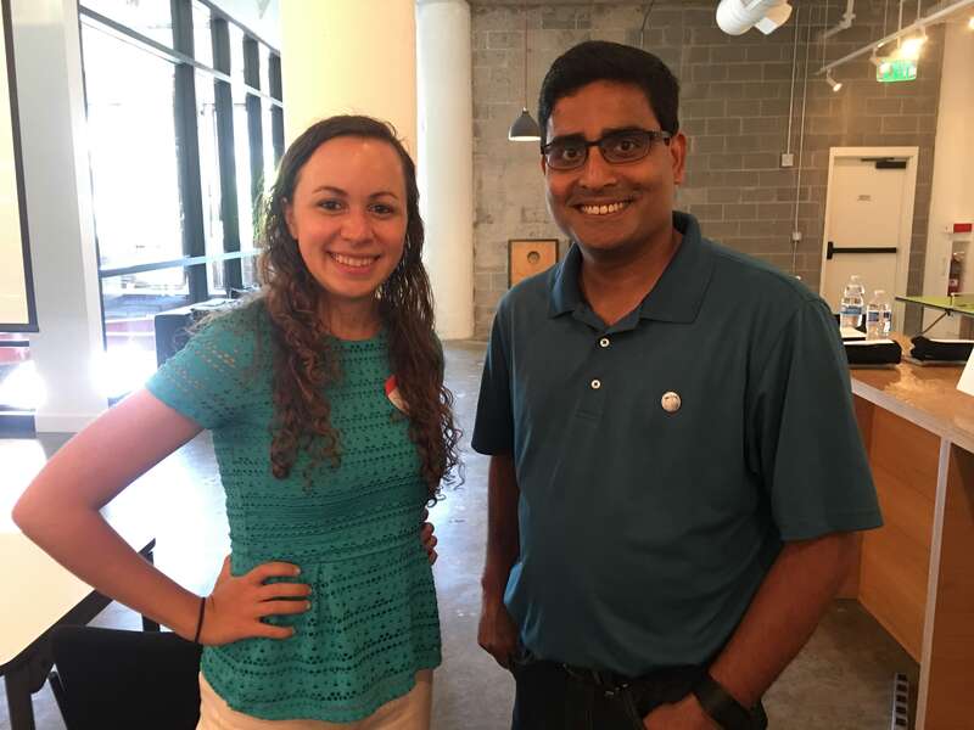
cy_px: 365
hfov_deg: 61.7
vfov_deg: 48.2
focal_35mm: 29
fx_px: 816
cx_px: 487
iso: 50
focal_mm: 4.15
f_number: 2.2
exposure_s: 1/4
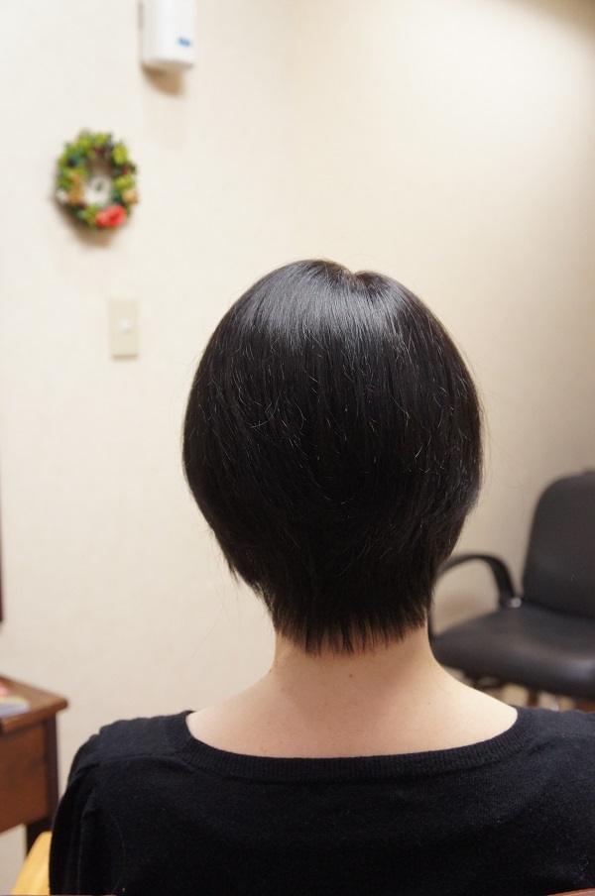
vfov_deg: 46.5
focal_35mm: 42
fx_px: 1044
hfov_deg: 31.8
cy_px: 448
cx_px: 298
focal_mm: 28
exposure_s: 1/160
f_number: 4
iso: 1600
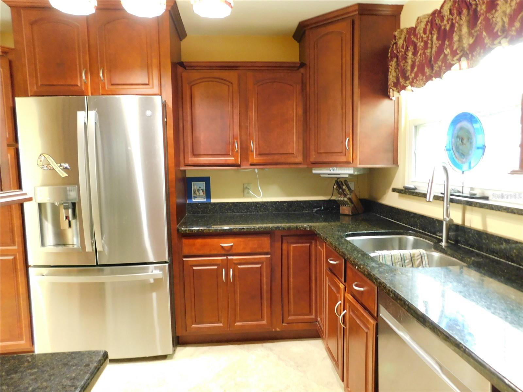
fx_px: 347
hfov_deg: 73.9
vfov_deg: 58.9
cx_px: 262
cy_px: 196
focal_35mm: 23
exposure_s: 1/8
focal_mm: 4
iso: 400
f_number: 3
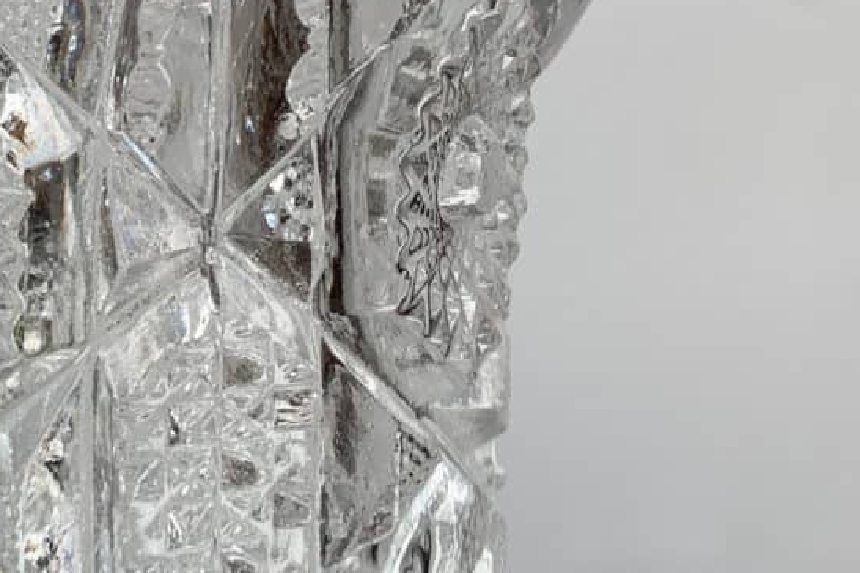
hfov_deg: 26.6
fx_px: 1814
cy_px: -195
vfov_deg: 16.8
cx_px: 362
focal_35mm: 76
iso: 25
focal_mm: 4.25
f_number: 1.8
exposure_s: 1/320
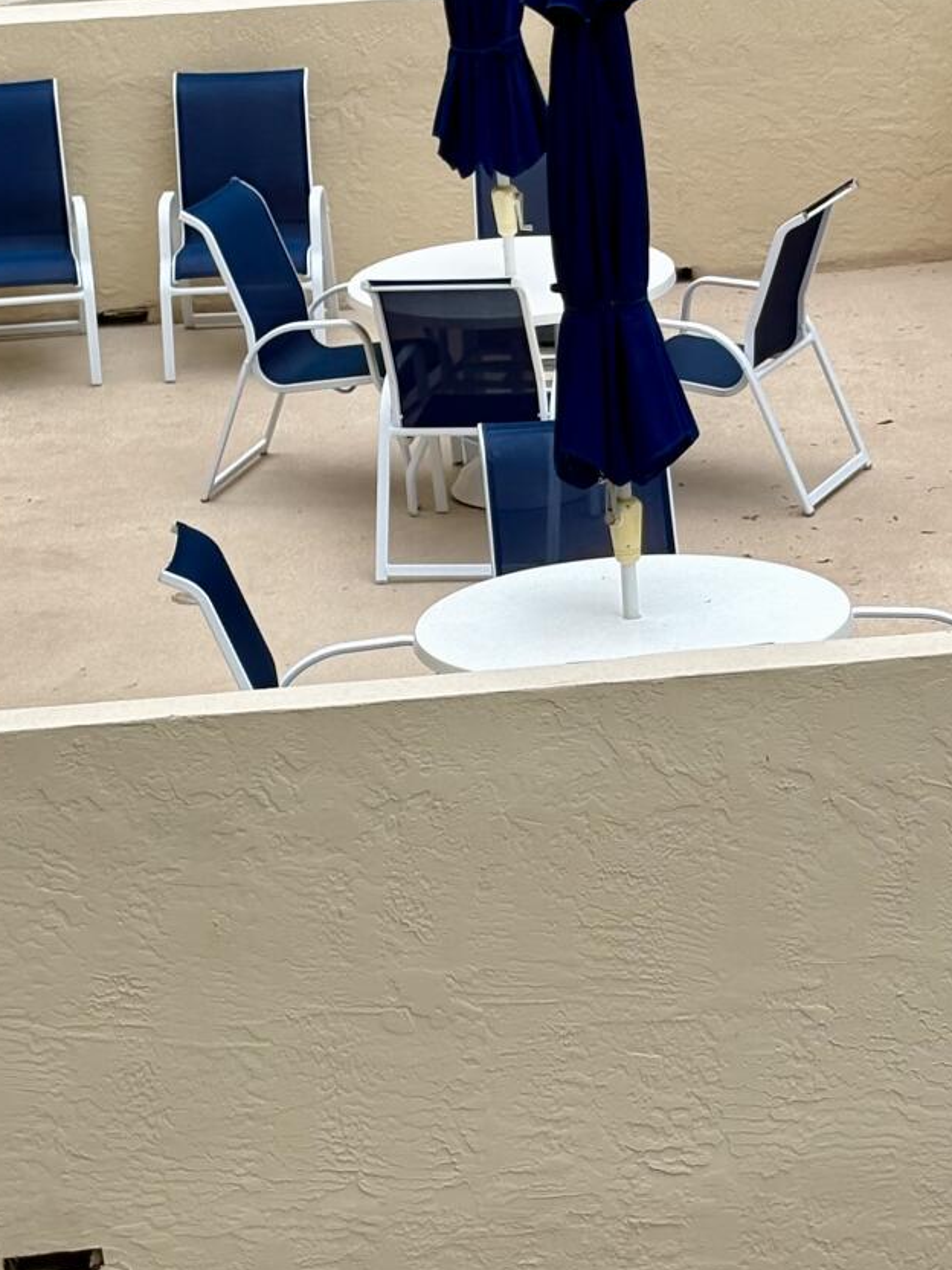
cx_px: 587
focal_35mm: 125
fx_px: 4584
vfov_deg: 15.8
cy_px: 604
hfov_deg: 11.9
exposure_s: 1/357
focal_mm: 5.96
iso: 32
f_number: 1.6
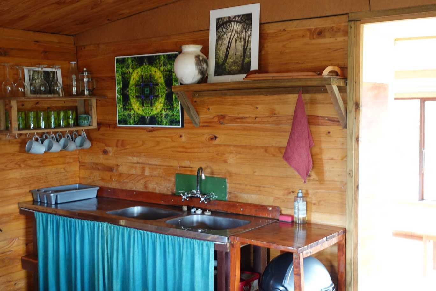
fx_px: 533
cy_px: 146
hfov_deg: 44.5
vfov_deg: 30.5
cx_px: 218
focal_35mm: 44
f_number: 2.8
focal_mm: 16.72
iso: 800
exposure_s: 1/15
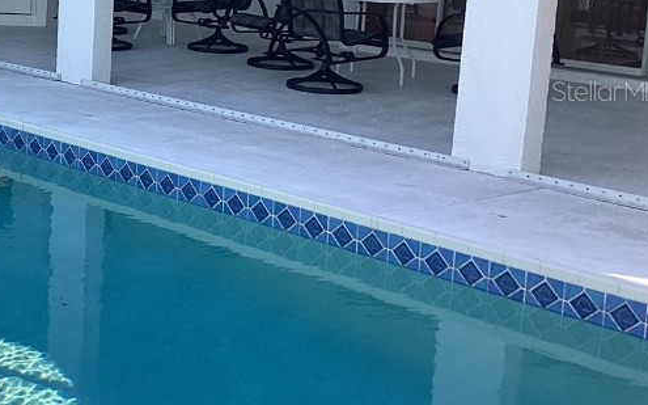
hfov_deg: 28.4
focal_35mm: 68
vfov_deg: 19.0
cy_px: 90
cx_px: 5
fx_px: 1200
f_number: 2.4
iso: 32
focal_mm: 3.3
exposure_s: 1/120
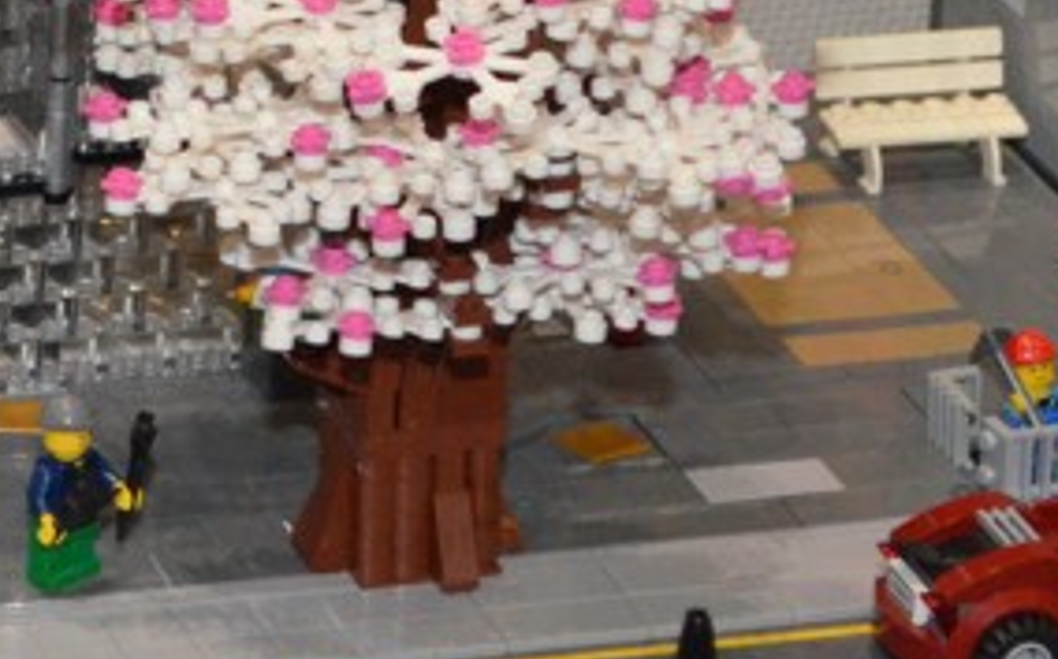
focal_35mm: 269
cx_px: -242
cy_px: 19
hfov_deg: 7.7
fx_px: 7750
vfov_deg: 4.9
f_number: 5.6
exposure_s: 1/60
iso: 3200
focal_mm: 50
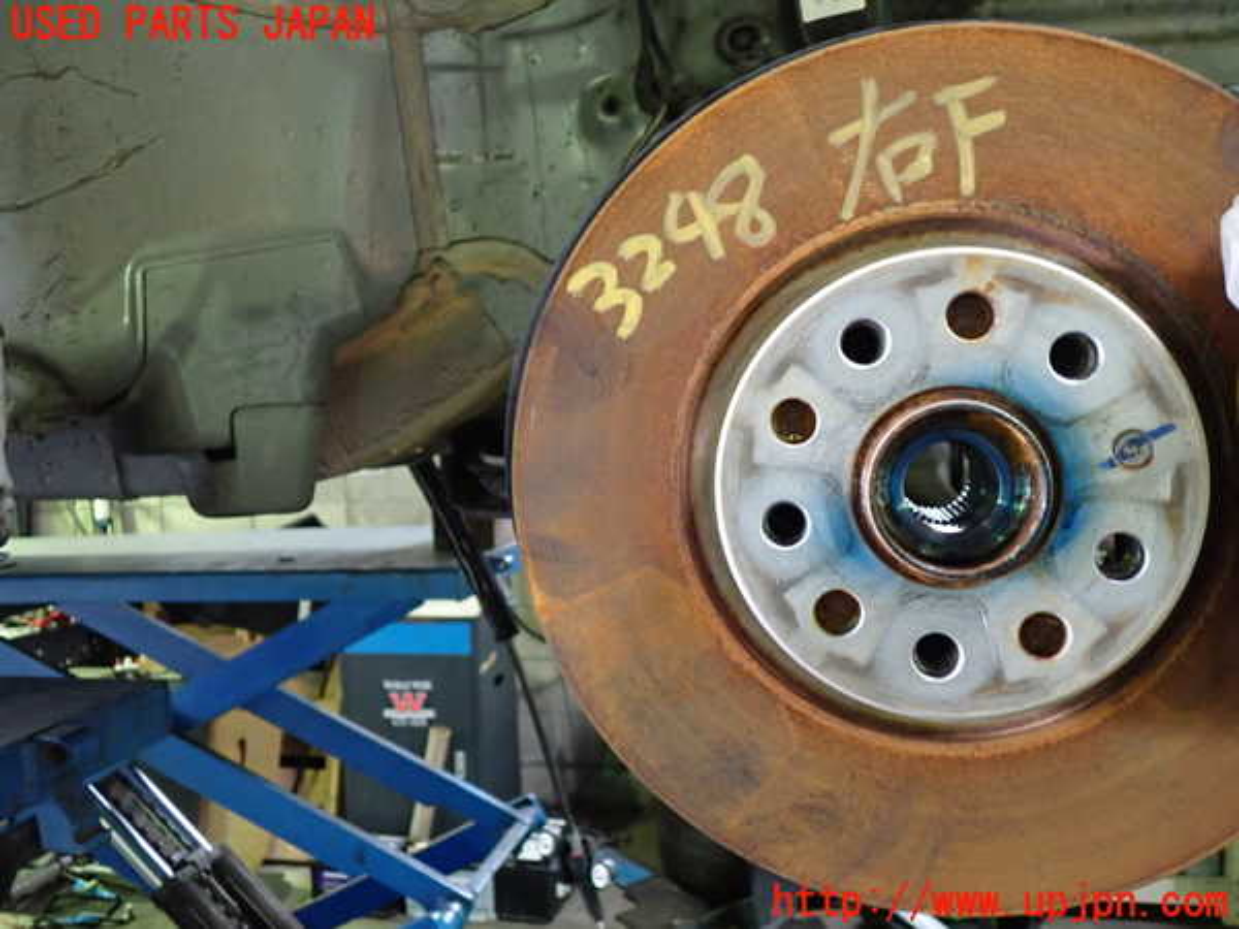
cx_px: 620
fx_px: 1074
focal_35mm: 30
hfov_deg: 60.0
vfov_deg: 46.8
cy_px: 464
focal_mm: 5.4
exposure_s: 1/30
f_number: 2.3
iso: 640
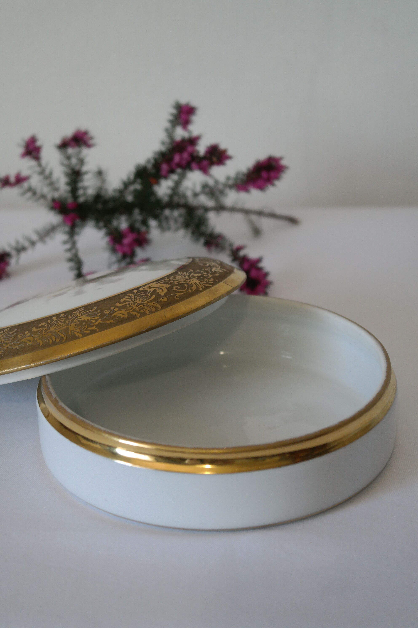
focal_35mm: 69
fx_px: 1202
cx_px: 209
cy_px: 314
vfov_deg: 29.2
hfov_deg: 19.7
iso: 800
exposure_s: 1/80
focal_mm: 45
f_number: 5
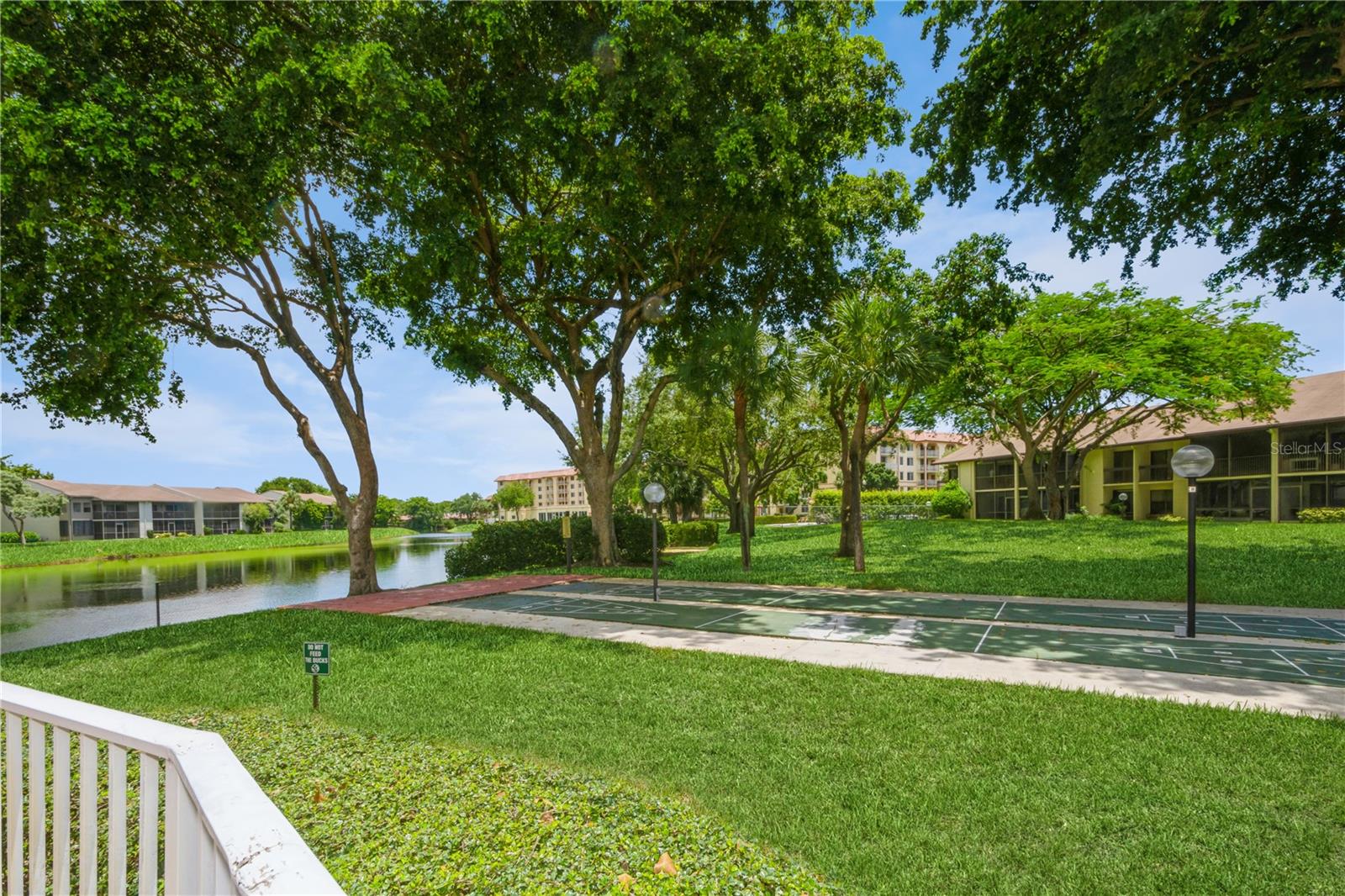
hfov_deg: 100.4
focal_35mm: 15
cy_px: 448
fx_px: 560
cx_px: 672
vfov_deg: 77.3
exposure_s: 1/250
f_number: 11
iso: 200
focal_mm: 10
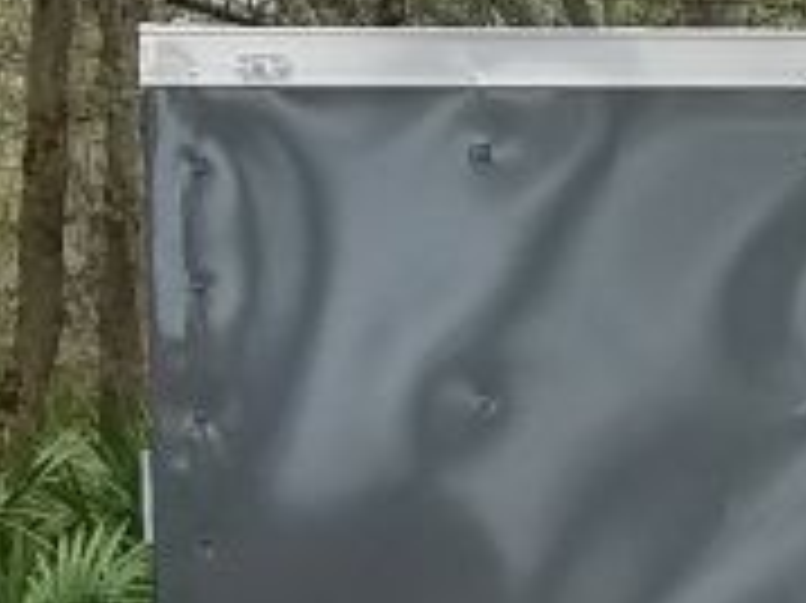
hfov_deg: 9.1
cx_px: 1630
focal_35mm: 203
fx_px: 4723
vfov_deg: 7.2
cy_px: 778
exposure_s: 1/365
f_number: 1.7
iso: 50
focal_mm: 4.2
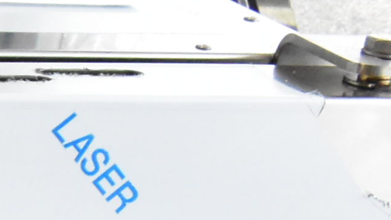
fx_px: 2064
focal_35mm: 199
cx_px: -772
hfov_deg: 8.9
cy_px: 636
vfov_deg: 5.7
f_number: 11
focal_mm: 18
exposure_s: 1/500
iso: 6400
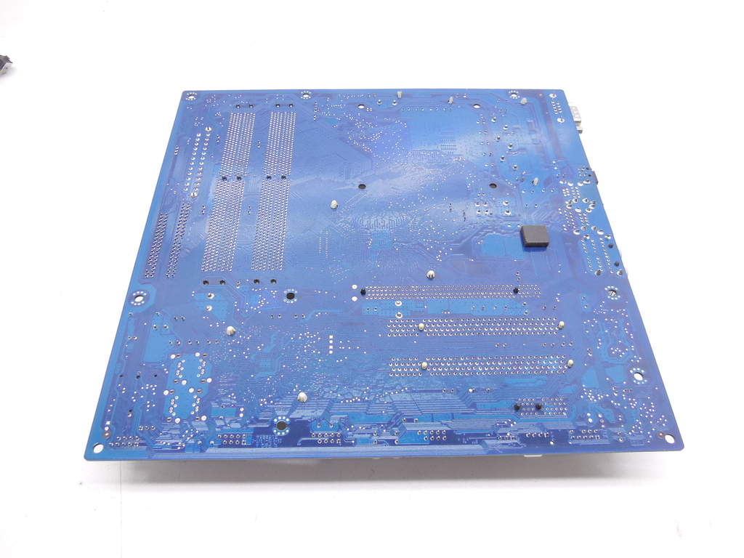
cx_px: 372
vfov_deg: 46.8
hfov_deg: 60.0
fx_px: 645
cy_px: 279
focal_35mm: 30
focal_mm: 5.3
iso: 125
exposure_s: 1/60
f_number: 3.2
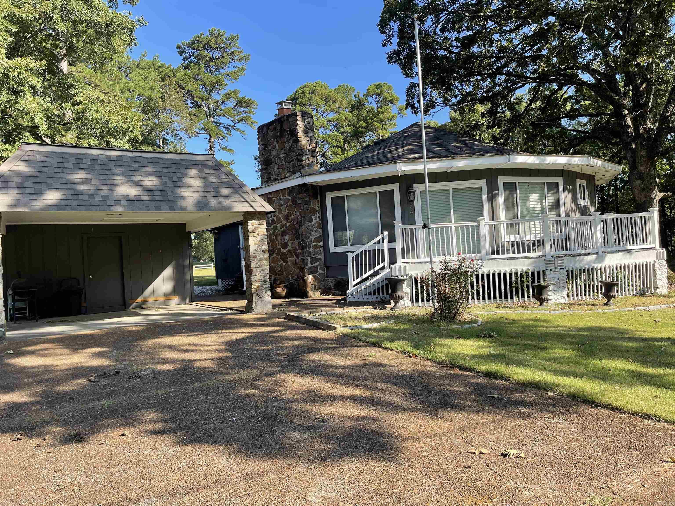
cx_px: 338
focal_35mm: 26
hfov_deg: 67.3
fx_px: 507
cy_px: 253
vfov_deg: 53.1
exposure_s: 1/1098
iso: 32
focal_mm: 5.1
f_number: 1.6
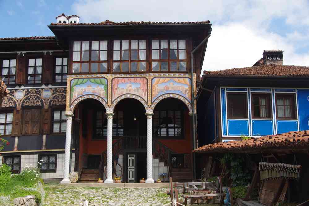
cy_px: 103
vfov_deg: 27.5
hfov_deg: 40.3
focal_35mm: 49
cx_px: 154
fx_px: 421
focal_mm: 32.5
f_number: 10
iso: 200
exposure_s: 1/60
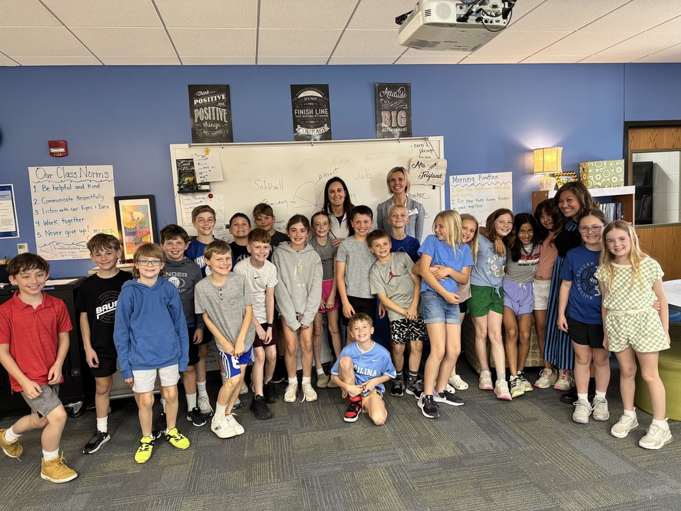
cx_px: 340
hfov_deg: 71.6
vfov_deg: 56.8
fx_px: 472
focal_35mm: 24
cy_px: 256
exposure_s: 1/60
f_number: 1.78
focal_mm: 6.76
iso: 320
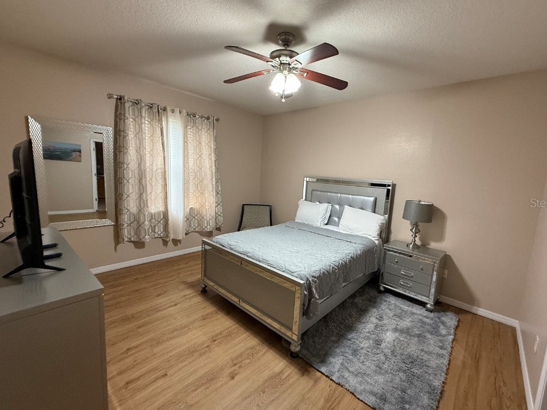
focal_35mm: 15
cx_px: 291
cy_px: 202
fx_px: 237
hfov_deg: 98.0
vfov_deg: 81.7
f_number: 2.2
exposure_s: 1/60
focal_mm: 2.22
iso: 250
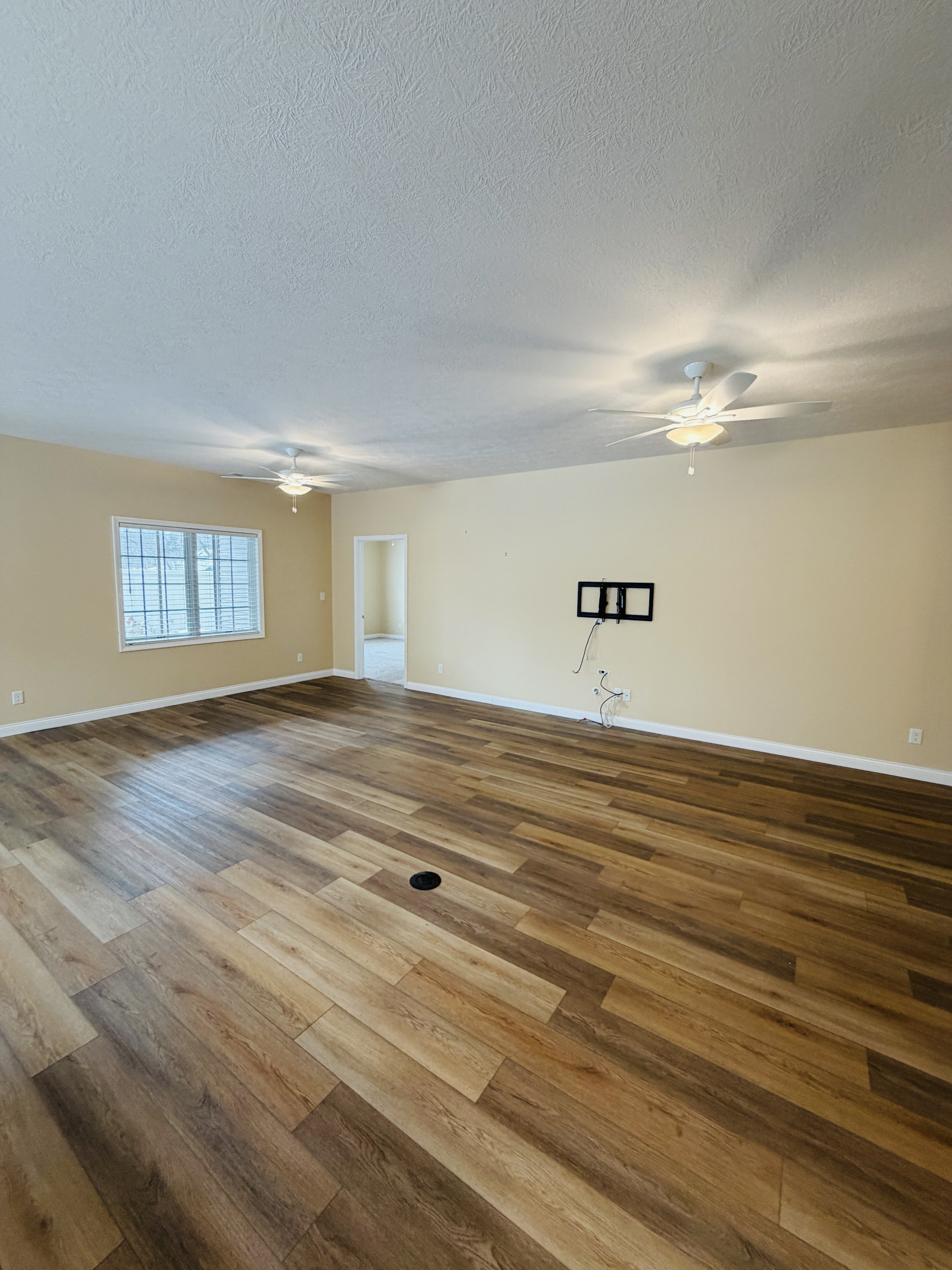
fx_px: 513
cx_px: 476
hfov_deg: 85.7
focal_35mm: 14
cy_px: 635
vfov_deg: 102.1
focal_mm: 2.22
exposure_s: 1/60
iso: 200
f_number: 2.2
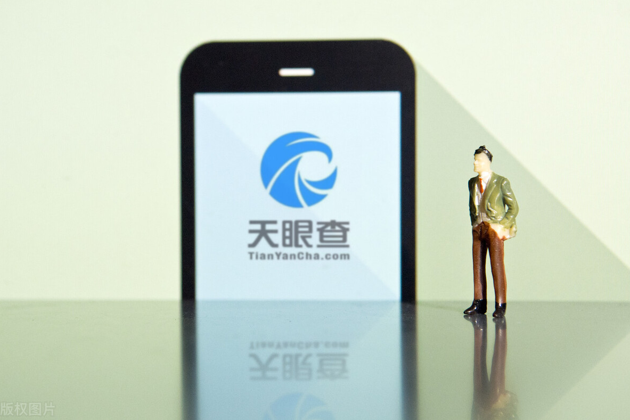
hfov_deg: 26.6
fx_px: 1330
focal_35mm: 76
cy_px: 208
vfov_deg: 18.0
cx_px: 317
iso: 1250
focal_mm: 50
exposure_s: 1/160
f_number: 5
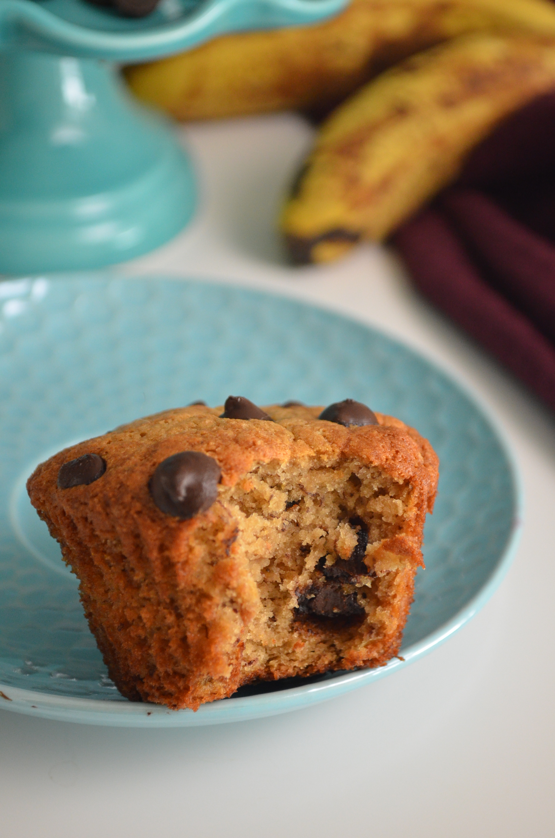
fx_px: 1568
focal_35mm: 68
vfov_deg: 29.9
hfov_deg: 20.1
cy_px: 419
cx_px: 278
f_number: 5.3
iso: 1600
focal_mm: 45
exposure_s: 1/50
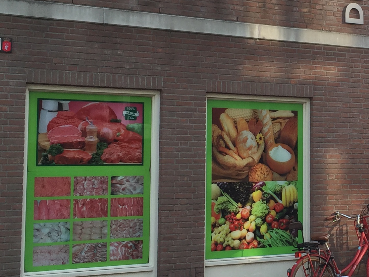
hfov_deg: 22.1
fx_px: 906
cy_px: 100
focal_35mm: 85
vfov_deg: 17.3
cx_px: 375
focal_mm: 4.15
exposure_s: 1/408
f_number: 2.2
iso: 32
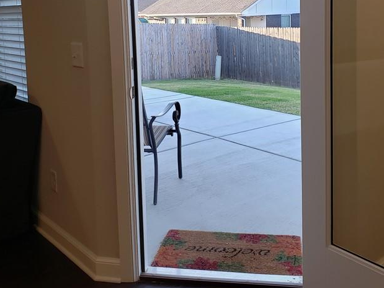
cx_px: 201
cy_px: 66
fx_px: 477
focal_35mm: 43
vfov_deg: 32.8
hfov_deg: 43.8
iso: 64
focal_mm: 4.3
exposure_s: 1/120
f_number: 2.4
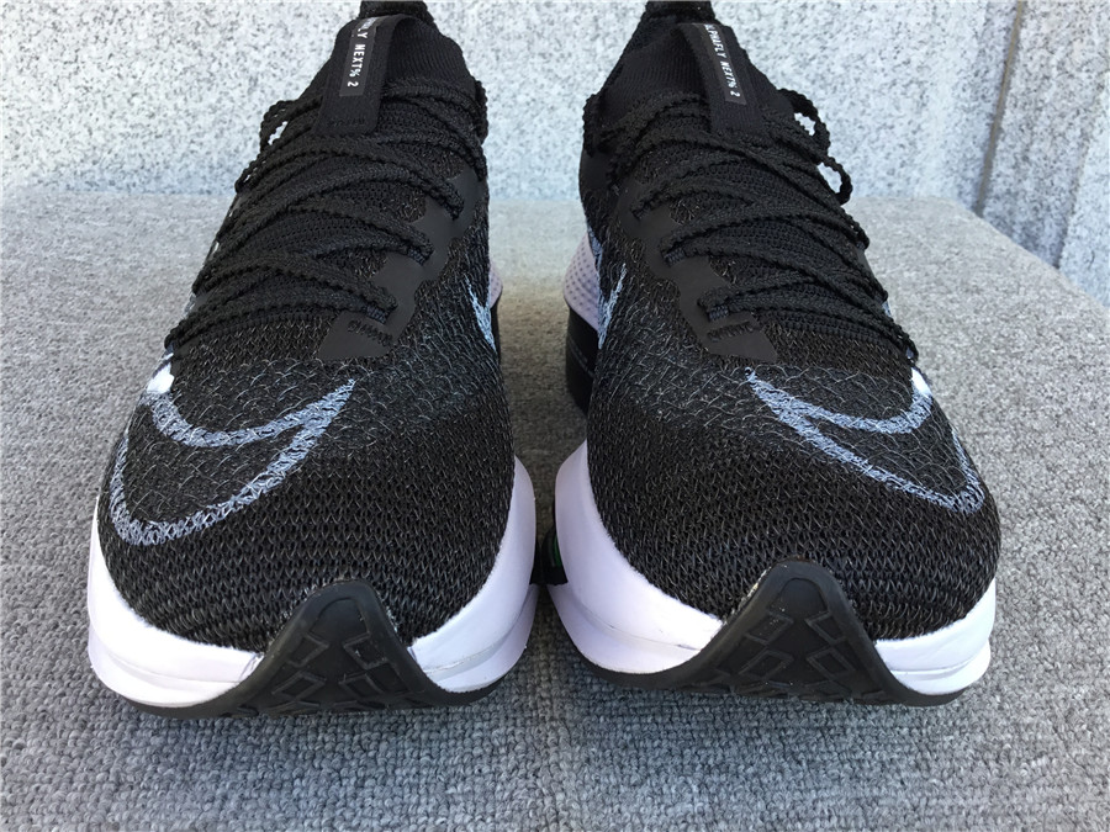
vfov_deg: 45.4
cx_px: 555
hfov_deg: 58.4
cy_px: 416
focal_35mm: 31
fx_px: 994
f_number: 2.4
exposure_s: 1/100
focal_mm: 3.3
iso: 40
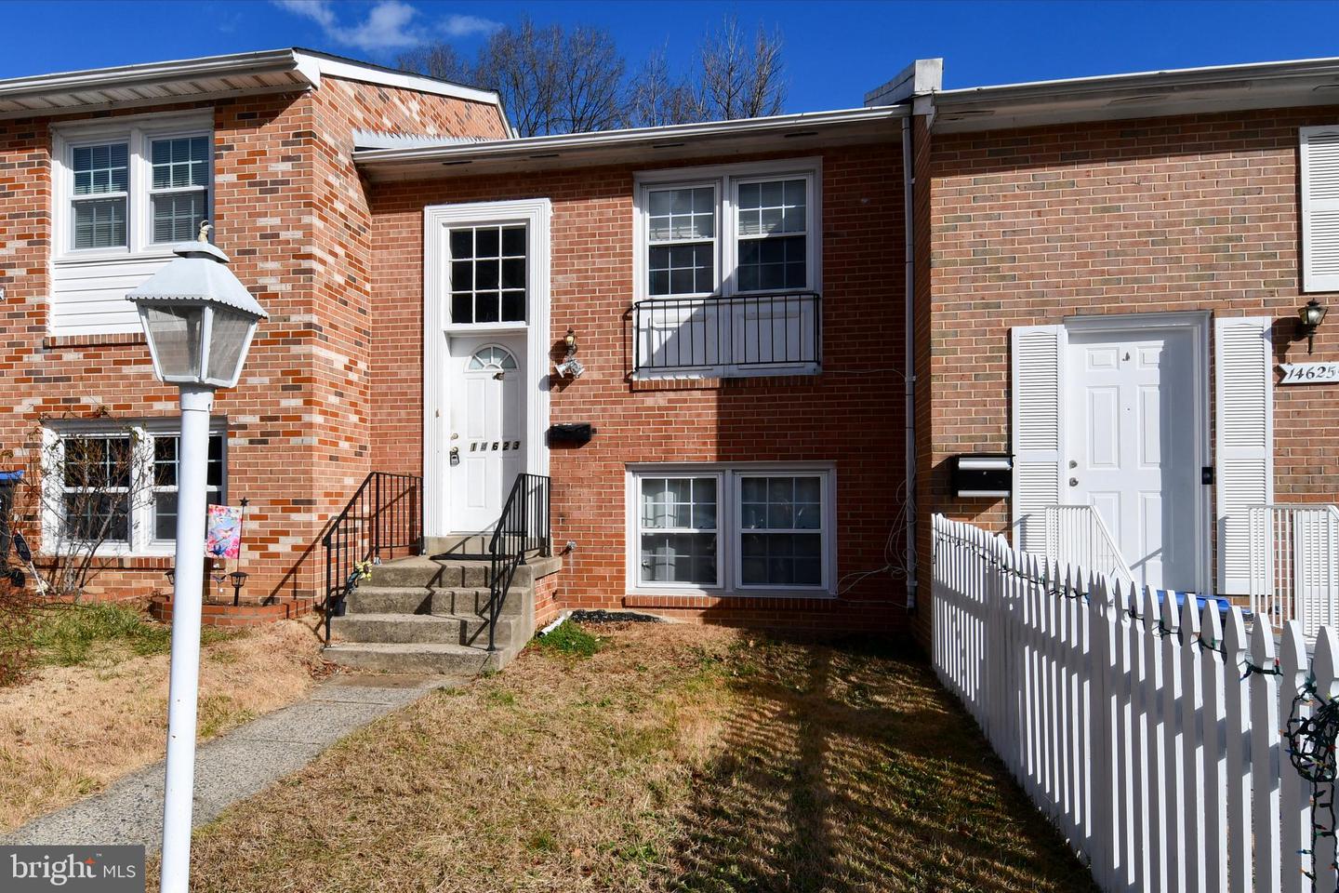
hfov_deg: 90.0
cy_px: 446
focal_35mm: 18
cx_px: 670
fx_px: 669
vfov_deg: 67.4
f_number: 10
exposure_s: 1/400
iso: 100
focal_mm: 12
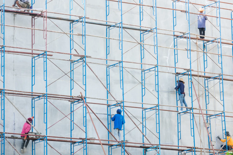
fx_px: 997
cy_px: 78
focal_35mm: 154
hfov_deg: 13.3
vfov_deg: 8.9
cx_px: 116
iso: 100
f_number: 4
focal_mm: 56.39
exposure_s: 1/400
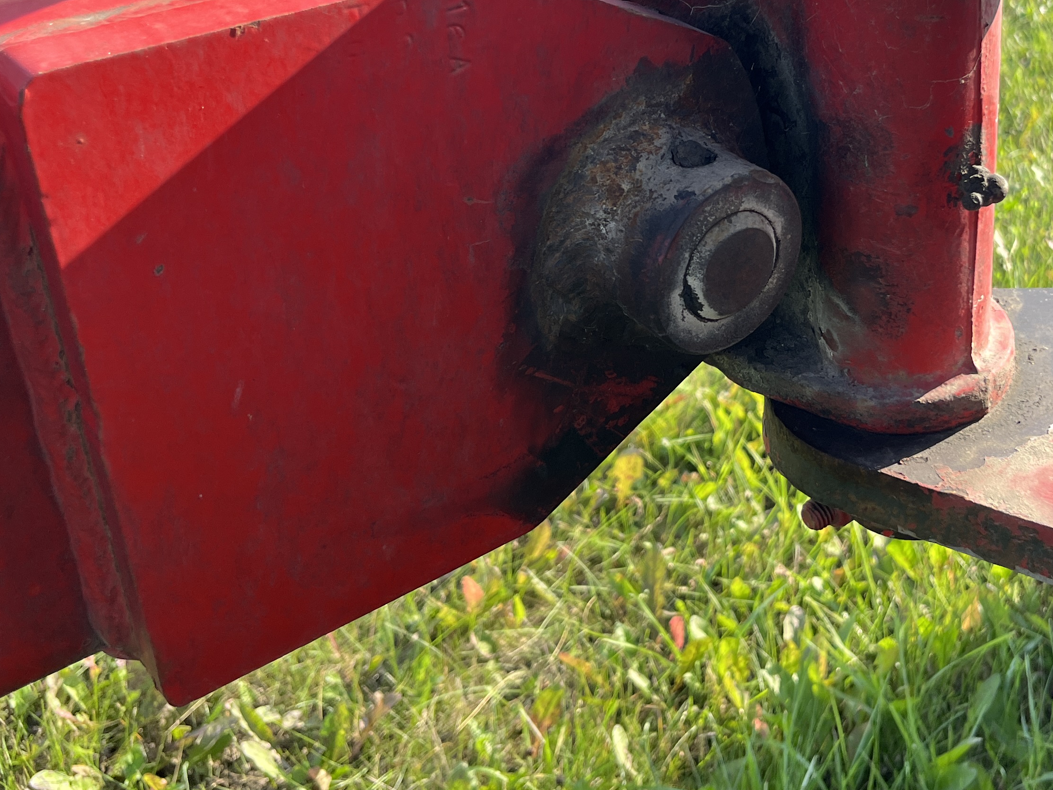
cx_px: 726
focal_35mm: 47
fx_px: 1430
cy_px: 221
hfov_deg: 39.8
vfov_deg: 30.5
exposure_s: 1/563
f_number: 1.6
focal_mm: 5.1
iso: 50
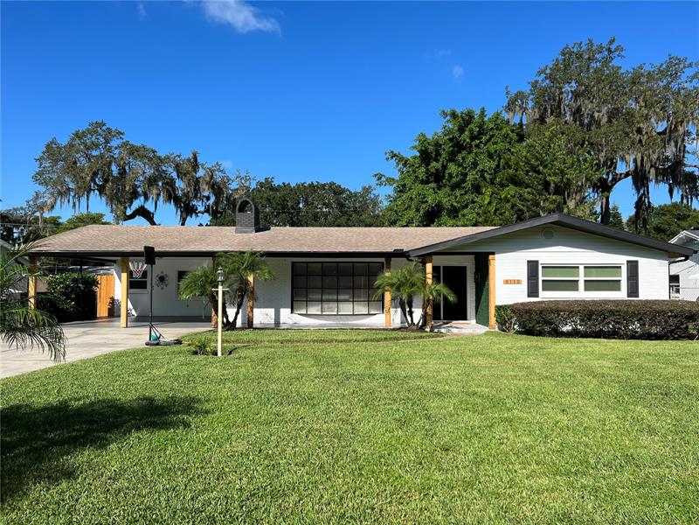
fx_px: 525
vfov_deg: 53.1
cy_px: 262
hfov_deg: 67.3
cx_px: 350
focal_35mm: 26
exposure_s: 1/3571
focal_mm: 5.7
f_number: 1.5
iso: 50
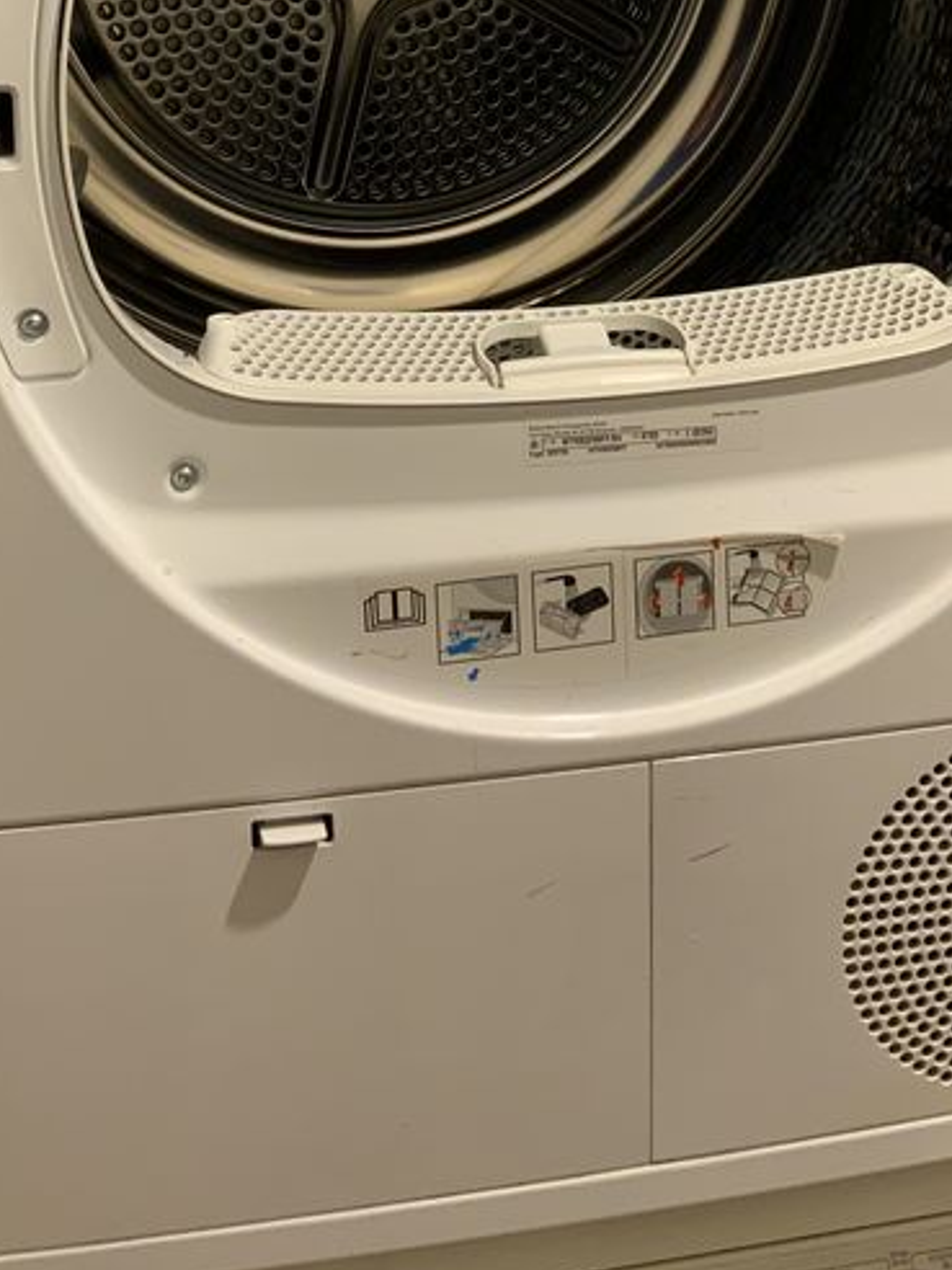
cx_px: 495
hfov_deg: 24.8
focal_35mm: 59
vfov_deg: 31.0
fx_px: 2163
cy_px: 90
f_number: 1.8
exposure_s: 1/50
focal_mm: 3
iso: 100
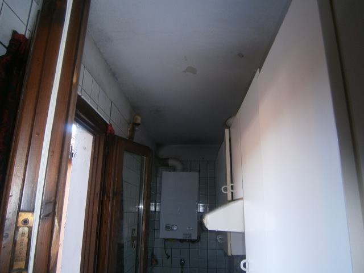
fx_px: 273
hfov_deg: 67.3
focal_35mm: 26
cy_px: 136
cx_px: 182
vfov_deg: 53.1
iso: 125
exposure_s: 1/30
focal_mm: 4.7
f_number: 2.8
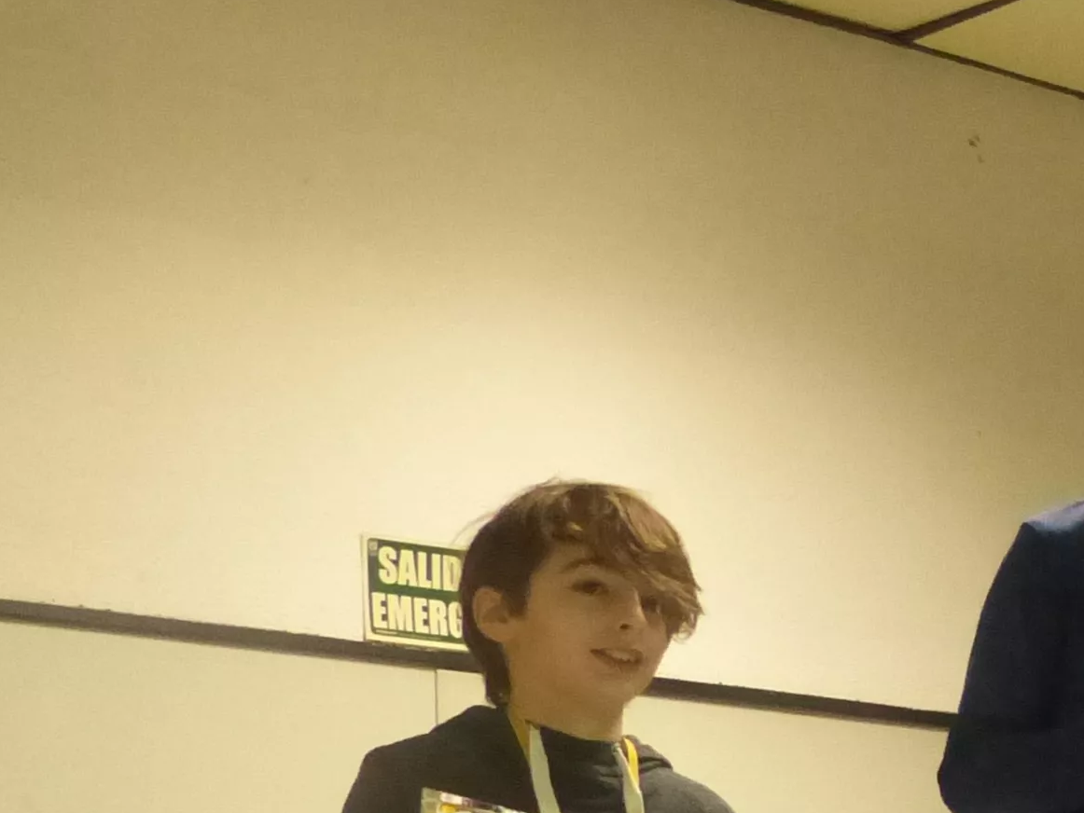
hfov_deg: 15.2
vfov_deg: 12.4
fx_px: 3665
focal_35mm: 117
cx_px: 1760
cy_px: 991
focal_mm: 6
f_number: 2.8
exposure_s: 1/50
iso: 800
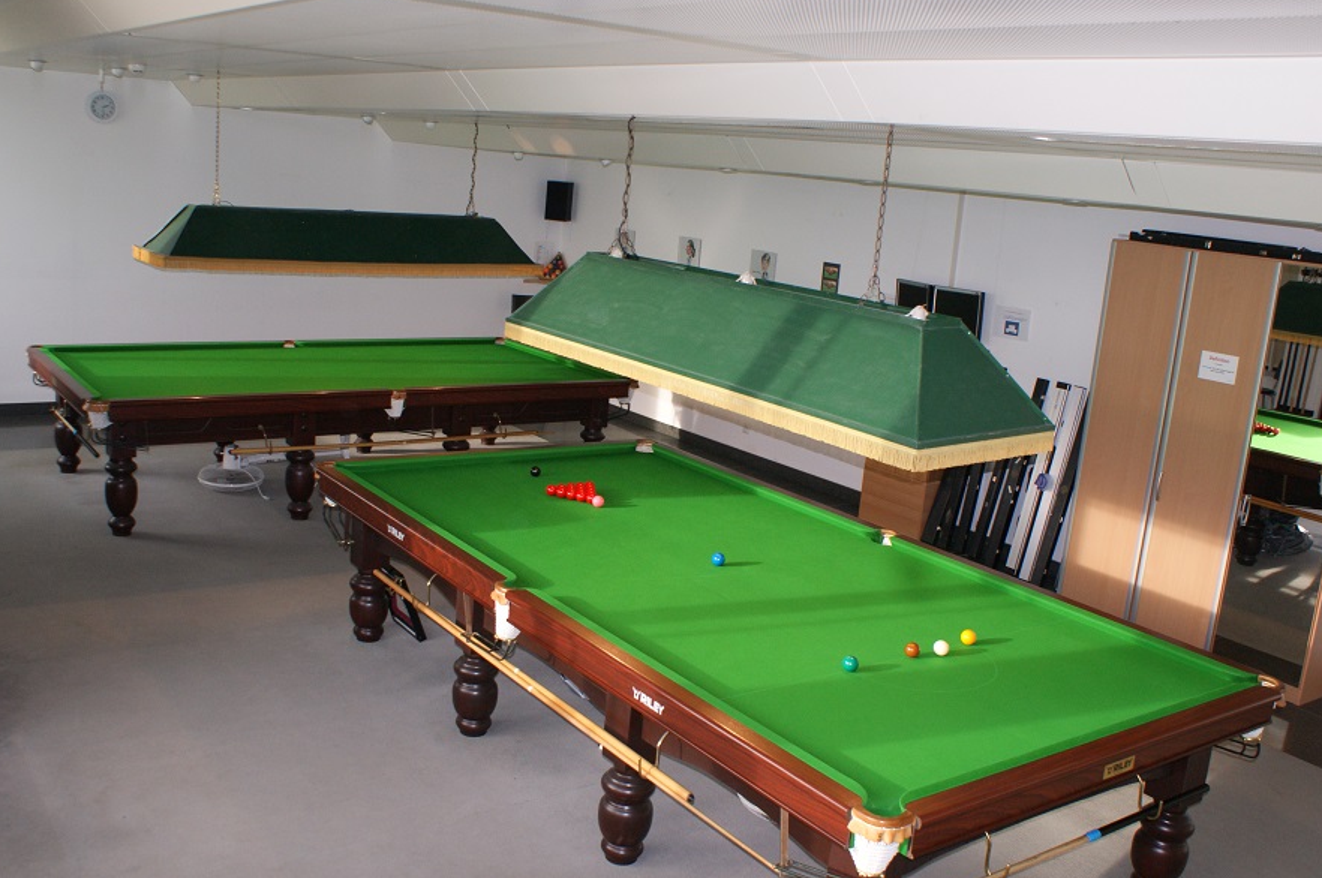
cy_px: 438
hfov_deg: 57.3
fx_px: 1210
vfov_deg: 39.9
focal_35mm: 33
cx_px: 642
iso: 400
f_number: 5.6
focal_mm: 20
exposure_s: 1/60
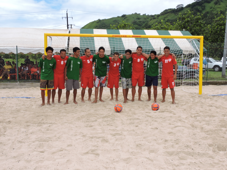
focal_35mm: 33
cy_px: 85
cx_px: 114
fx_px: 216
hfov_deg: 55.4
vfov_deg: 42.9
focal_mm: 5.9
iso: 200
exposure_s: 1/640
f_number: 6.4
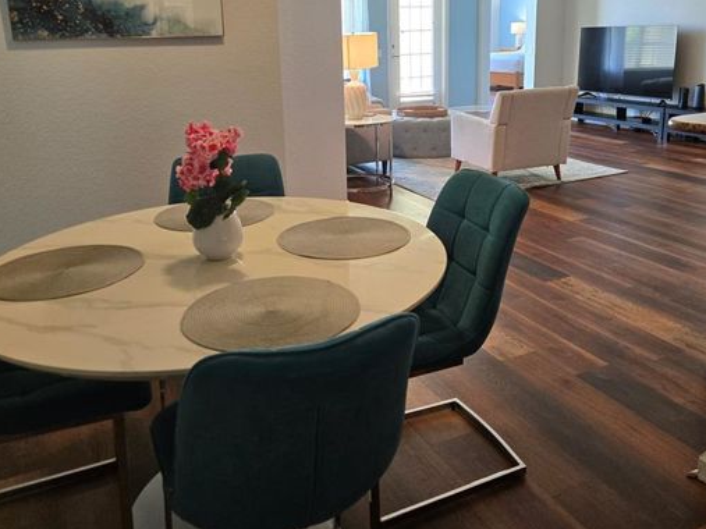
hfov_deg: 56.8
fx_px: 652
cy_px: 166
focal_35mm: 32
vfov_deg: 43.4
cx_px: 372
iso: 250
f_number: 1.8
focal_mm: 5.4
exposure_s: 1/120
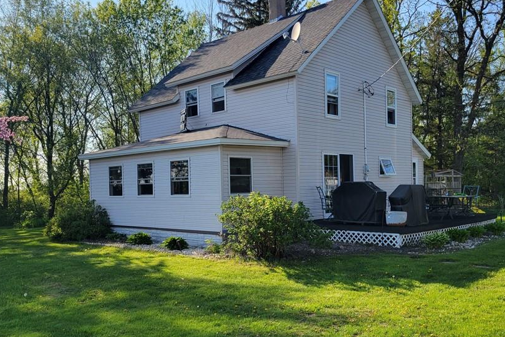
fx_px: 477
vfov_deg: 38.9
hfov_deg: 55.7
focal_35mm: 34
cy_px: 186
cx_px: 280
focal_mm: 5.4
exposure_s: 1/1117
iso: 40
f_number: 1.8
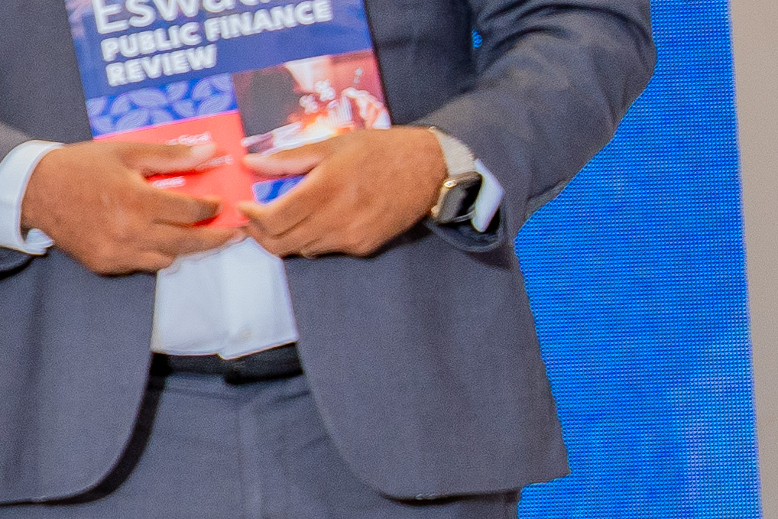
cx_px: -1727
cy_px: 449
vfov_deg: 5.7
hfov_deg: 7.4
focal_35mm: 239
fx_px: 5161
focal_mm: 34.7
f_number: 2.8
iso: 400
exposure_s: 1/250
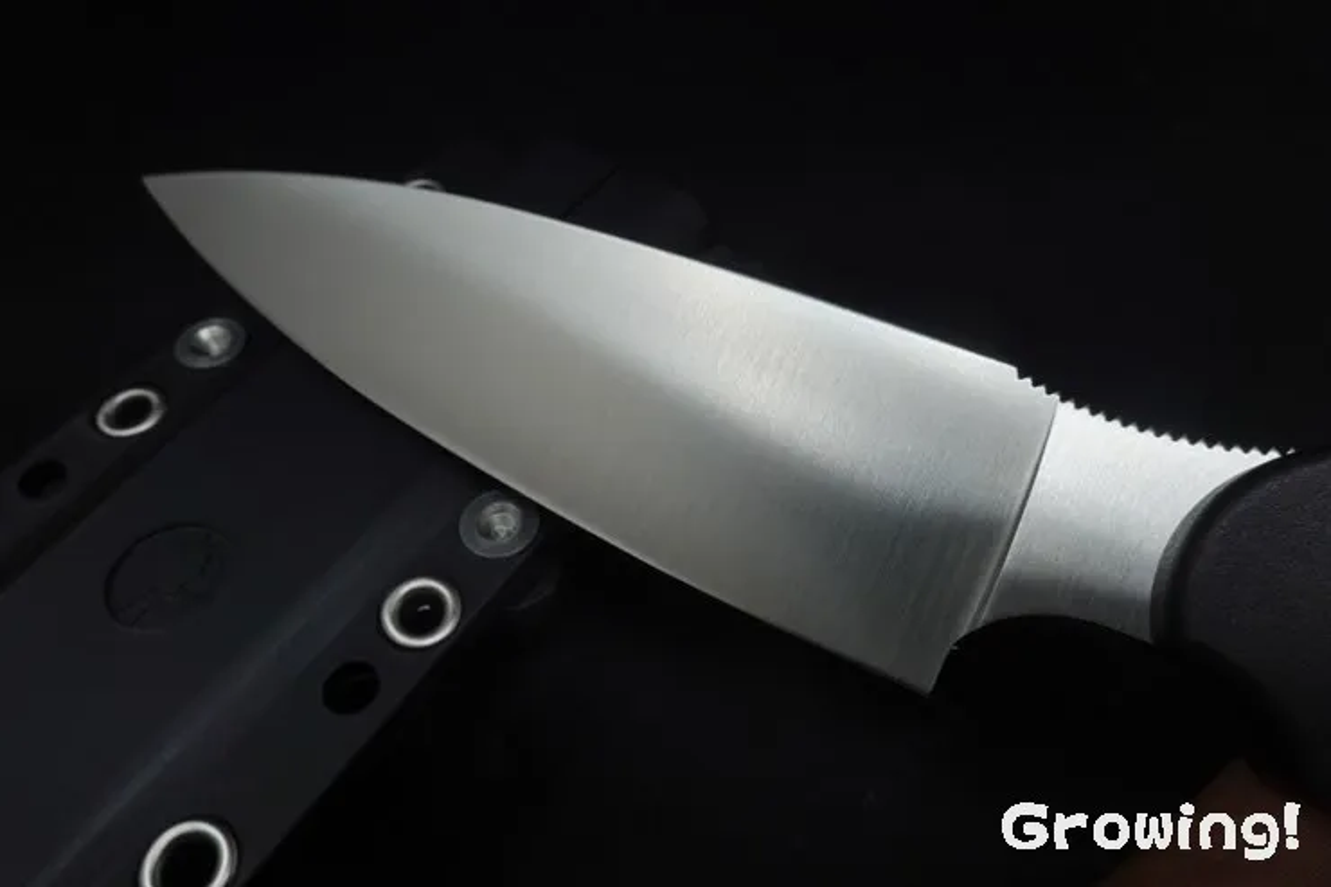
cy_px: 444
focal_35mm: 24
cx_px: 666
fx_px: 887
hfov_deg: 73.8
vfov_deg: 53.1
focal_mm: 9
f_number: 10
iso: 160
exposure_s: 1/30
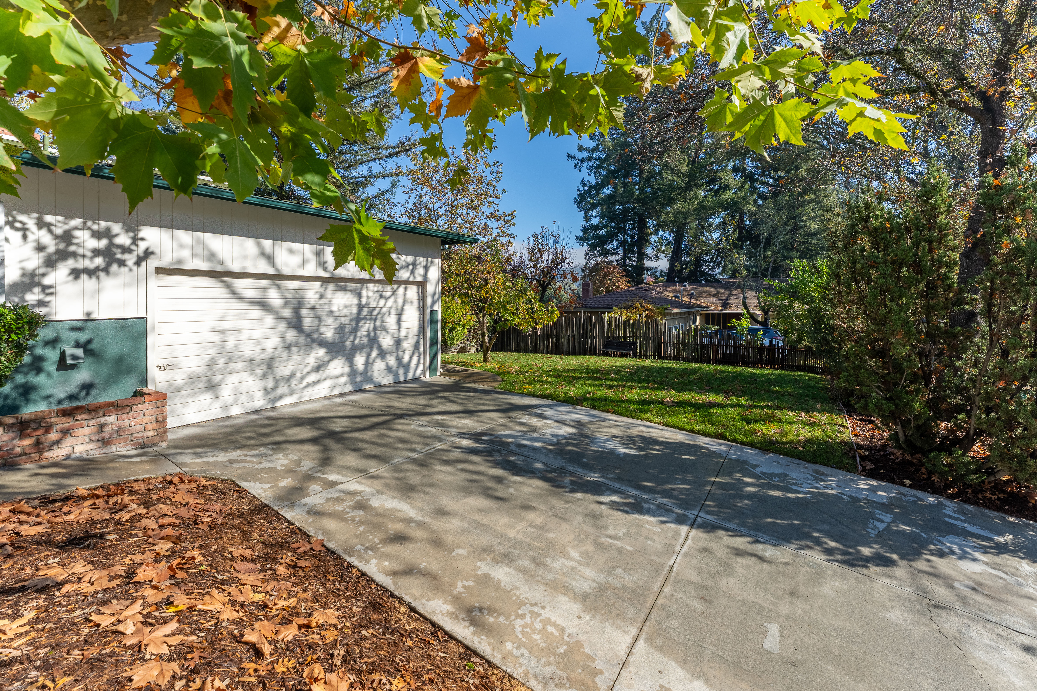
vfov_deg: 64.6
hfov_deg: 86.9
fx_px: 547
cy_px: 346
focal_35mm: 19
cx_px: 518
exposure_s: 1/2000
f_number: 8
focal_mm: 19
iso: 320
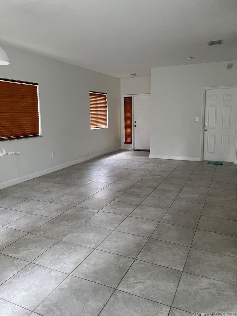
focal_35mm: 27
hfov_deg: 51.4
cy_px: 154
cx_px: 118
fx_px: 246
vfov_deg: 65.3
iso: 400
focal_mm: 4.2
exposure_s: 1/60
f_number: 1.6
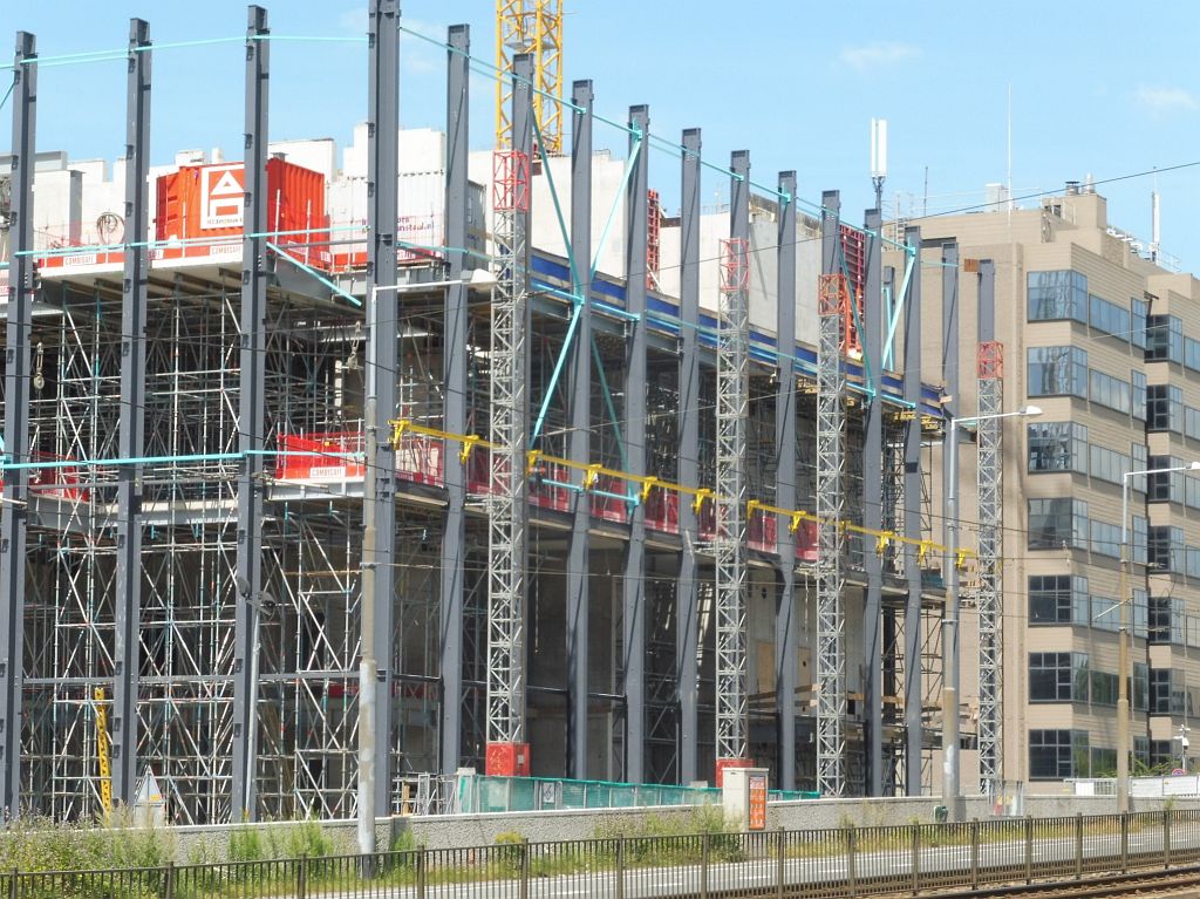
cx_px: 600
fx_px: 3777
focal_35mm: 109
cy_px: 450
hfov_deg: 18.1
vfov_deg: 13.6
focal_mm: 19.4
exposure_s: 1/200
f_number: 7.1
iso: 100
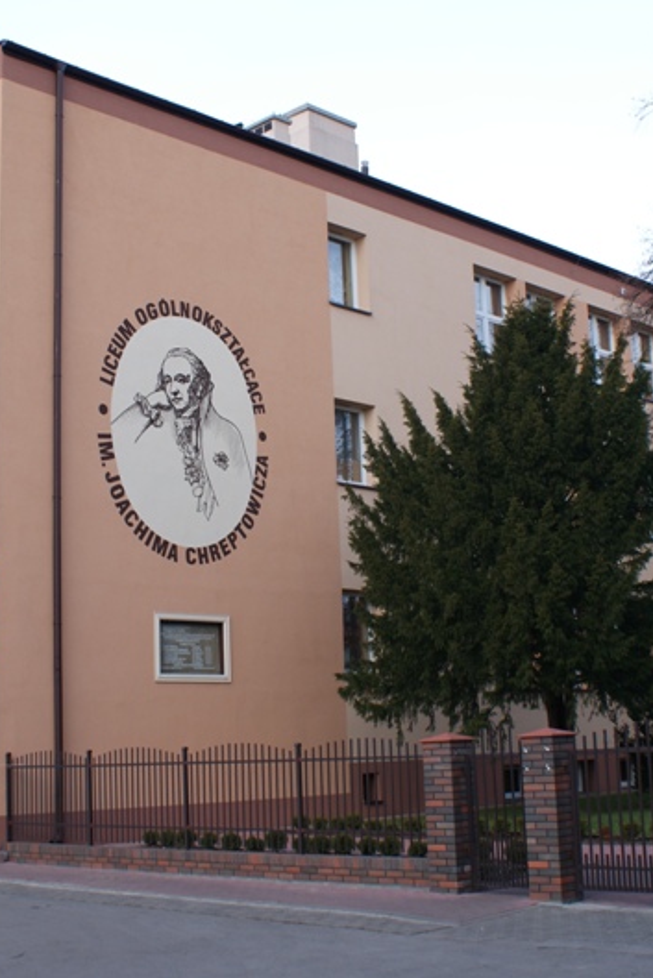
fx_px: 1359
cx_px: 335
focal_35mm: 50
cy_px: 488
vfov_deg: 39.6
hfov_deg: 27.0
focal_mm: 22
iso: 100
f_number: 7.1
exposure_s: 1/60
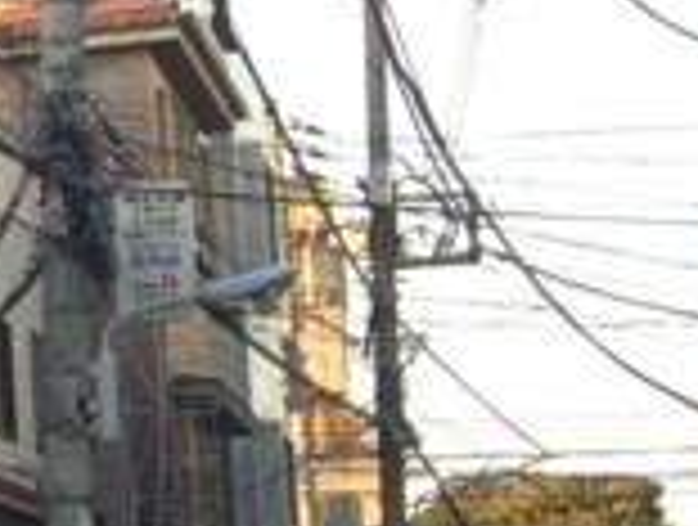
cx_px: -1549
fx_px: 3860
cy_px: 418
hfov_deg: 8.3
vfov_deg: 7.8
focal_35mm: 191
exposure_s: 1/127
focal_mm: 4.15
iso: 32
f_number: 2.2
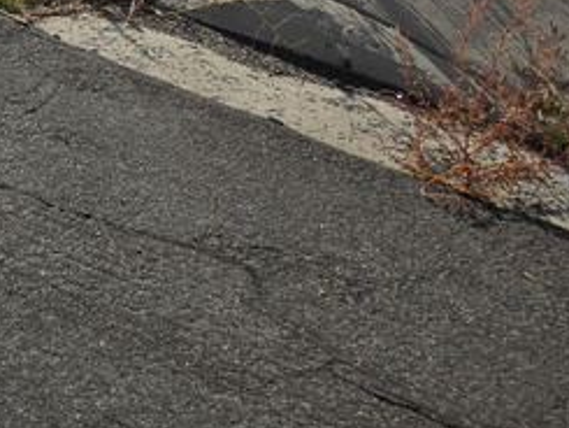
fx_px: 1579
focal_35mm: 96
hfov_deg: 17.4
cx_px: -386
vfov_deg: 13.2
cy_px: -435
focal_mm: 5.4
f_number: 1.8
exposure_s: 1/5397
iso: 25
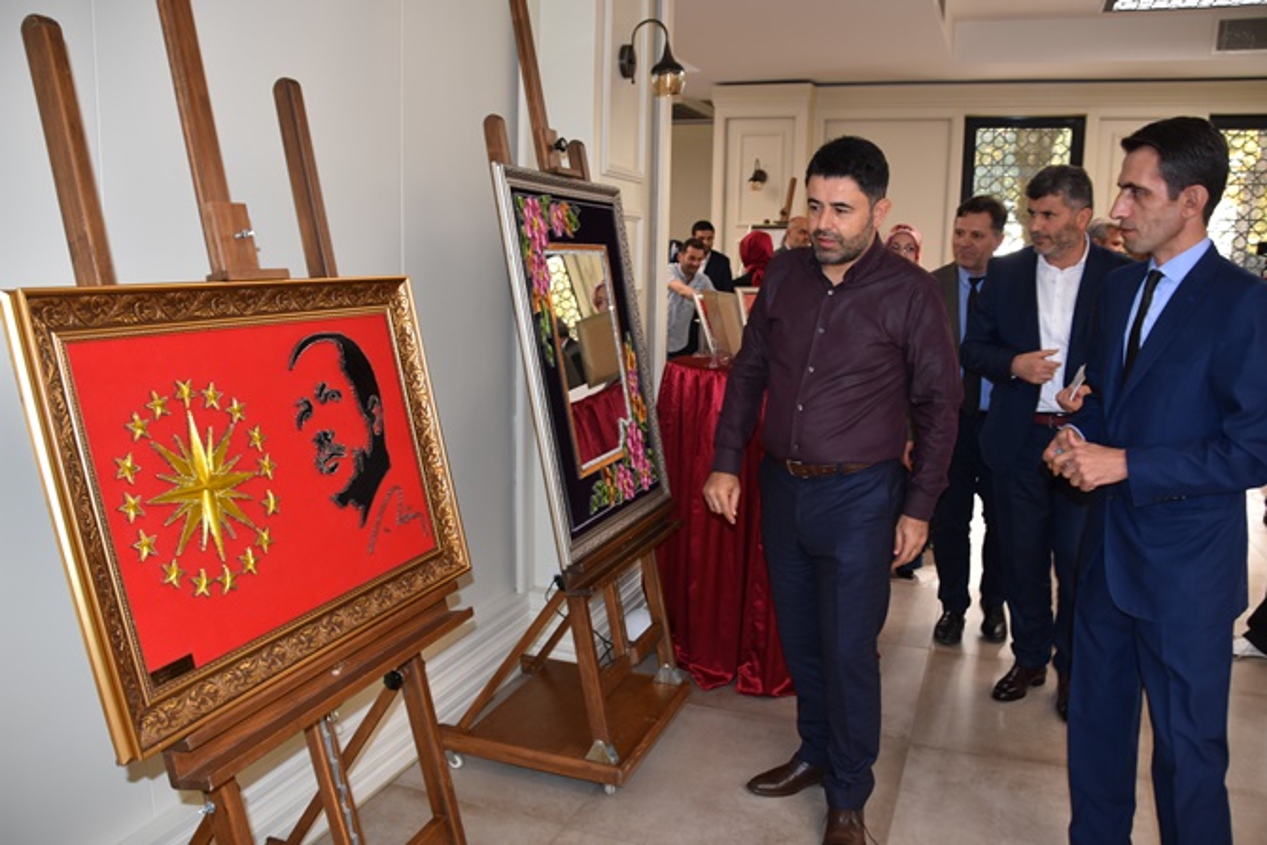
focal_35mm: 27
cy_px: 422
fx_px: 950
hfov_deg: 67.4
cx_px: 634
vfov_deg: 48.0
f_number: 3.5
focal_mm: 18
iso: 400
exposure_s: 1/60
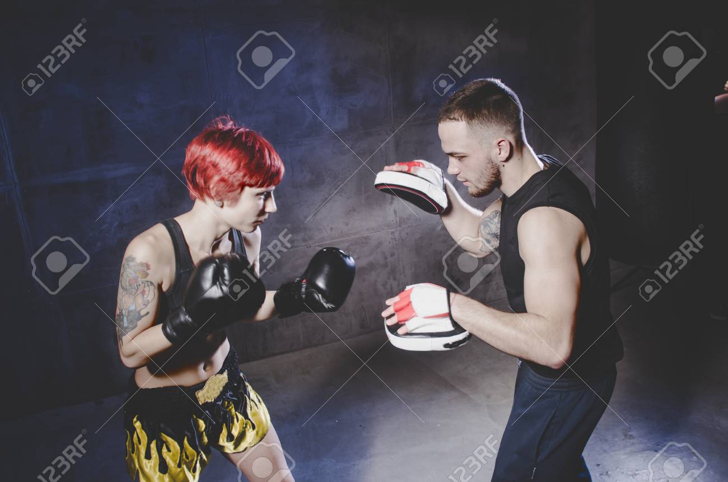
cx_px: 364
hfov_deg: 53.2
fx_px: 726
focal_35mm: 36
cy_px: 241
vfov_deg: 36.7
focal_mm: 24
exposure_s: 1/125
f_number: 4
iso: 100
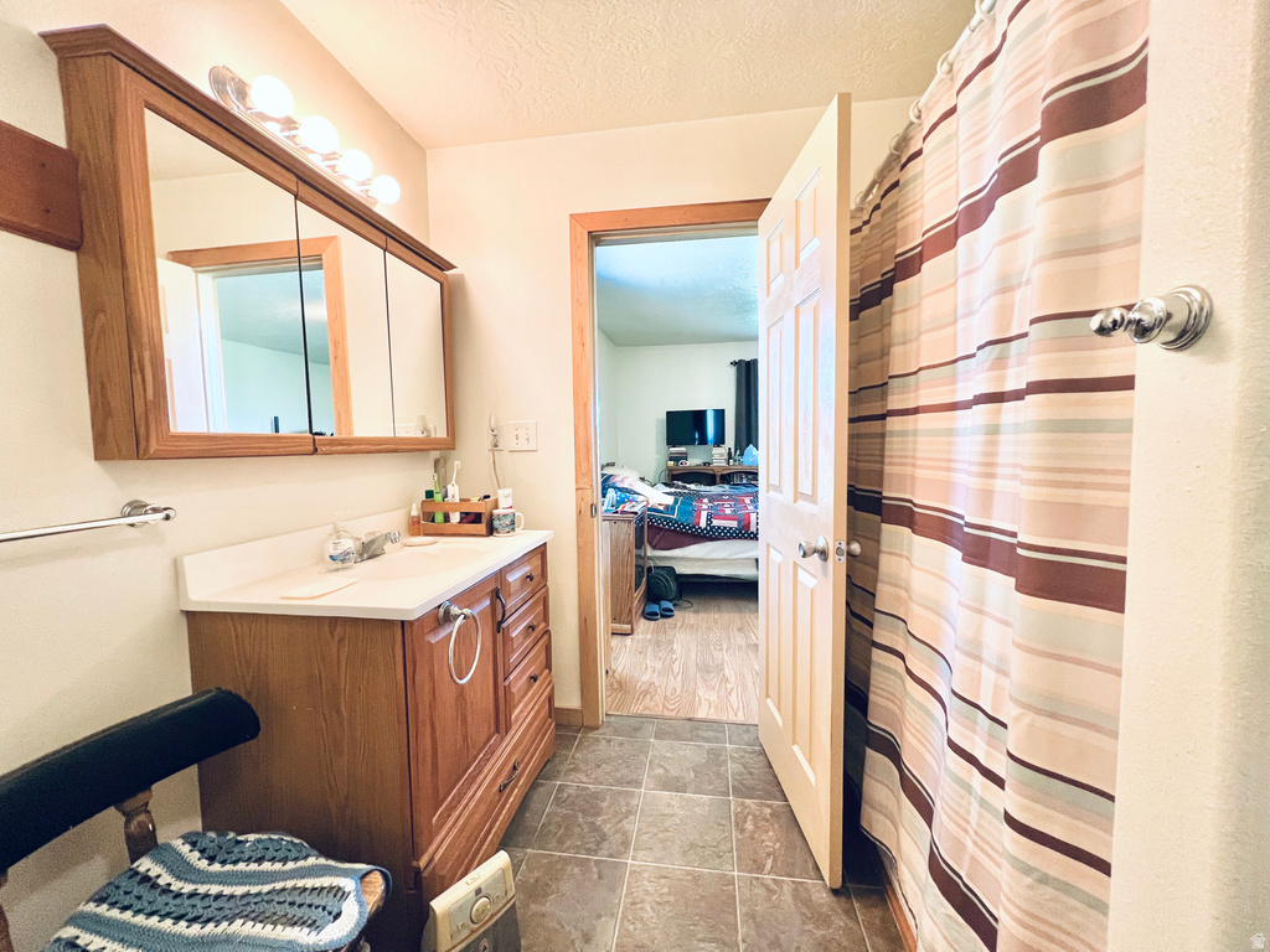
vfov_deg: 89.9
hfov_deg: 106.2
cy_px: 476
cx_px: 635
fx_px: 477
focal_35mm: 13
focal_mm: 1.57
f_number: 1.8
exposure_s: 1/60
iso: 250
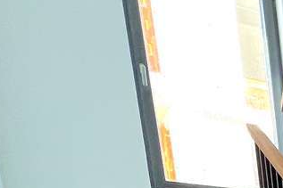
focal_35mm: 64
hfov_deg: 20.2
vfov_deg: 15.2
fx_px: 503
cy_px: 416
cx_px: 535
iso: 125
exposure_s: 1/100
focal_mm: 1.57
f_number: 1.8
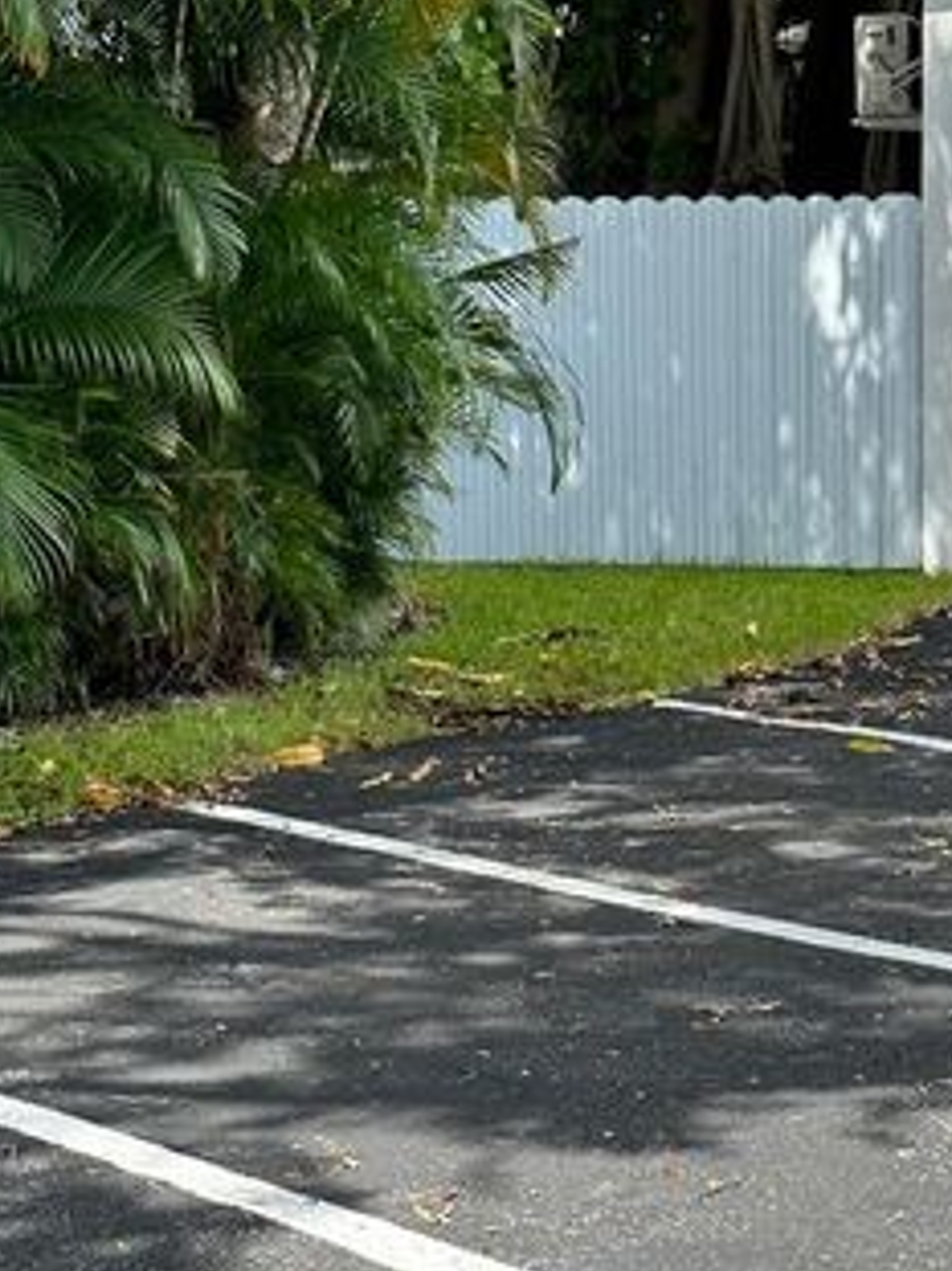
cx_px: 629
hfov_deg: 14.3
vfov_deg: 19.1
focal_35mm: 103
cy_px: 742
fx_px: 3779
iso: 64
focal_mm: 6.86
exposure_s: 1/1565
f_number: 1.78
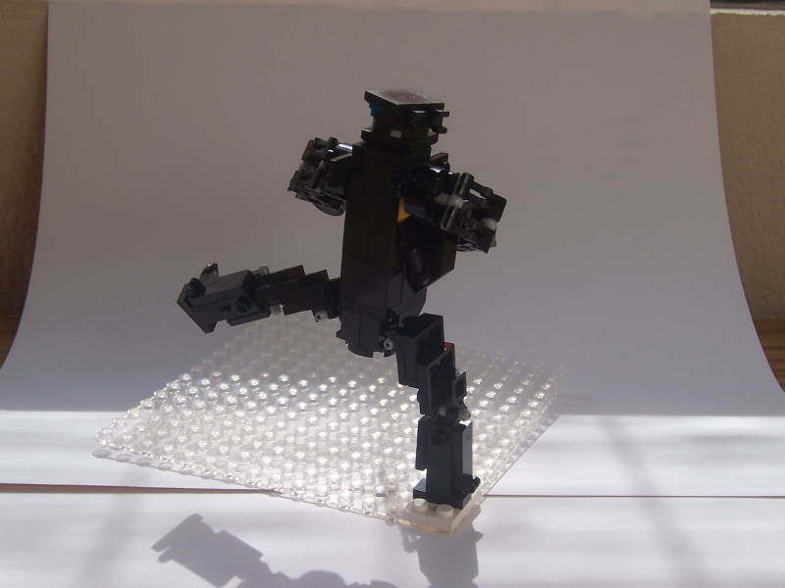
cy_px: 294
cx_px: 392
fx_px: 1519
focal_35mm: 67
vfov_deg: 21.9
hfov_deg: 29.0
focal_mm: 10.4
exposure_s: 1/250
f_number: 4
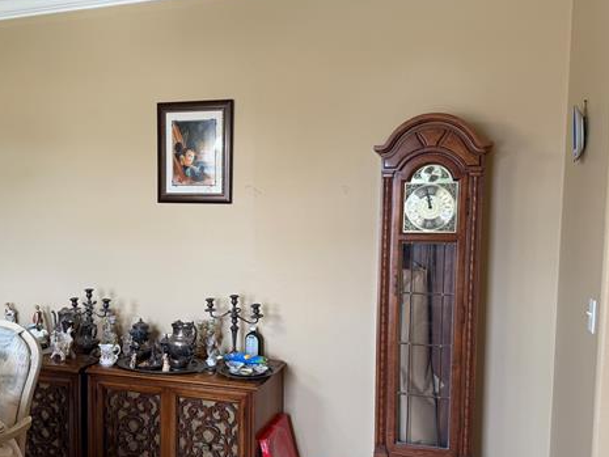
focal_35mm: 33
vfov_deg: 42.9
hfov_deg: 55.0
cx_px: 245
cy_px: 261
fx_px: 581
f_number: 1.78
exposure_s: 1/120
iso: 125
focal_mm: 6.76
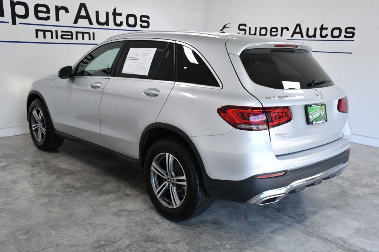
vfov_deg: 36.8
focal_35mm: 36
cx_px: 190
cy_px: 126
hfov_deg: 53.1
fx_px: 379
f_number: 10
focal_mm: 24
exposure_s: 1/640
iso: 2500
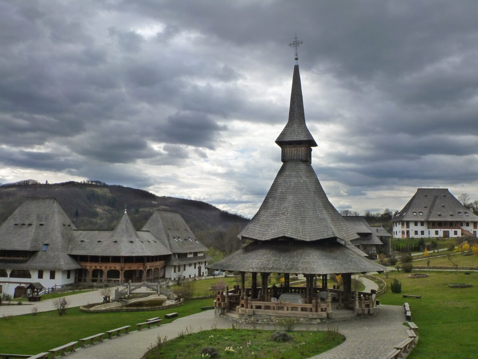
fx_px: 497
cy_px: 180
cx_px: 239
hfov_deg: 51.4
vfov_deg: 39.7
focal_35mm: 36
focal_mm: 6.4
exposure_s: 1/800
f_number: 3.9
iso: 250
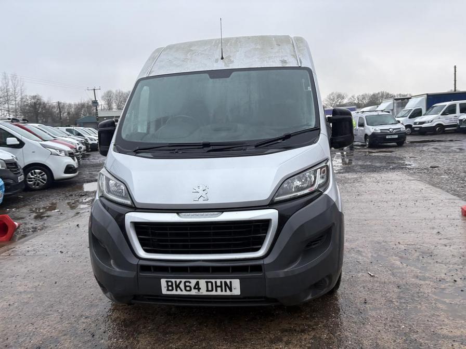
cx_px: 233
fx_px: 350
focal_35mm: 26
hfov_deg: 67.3
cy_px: 174
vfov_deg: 53.1
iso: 64
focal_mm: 5.96
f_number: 1.6
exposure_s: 1/122
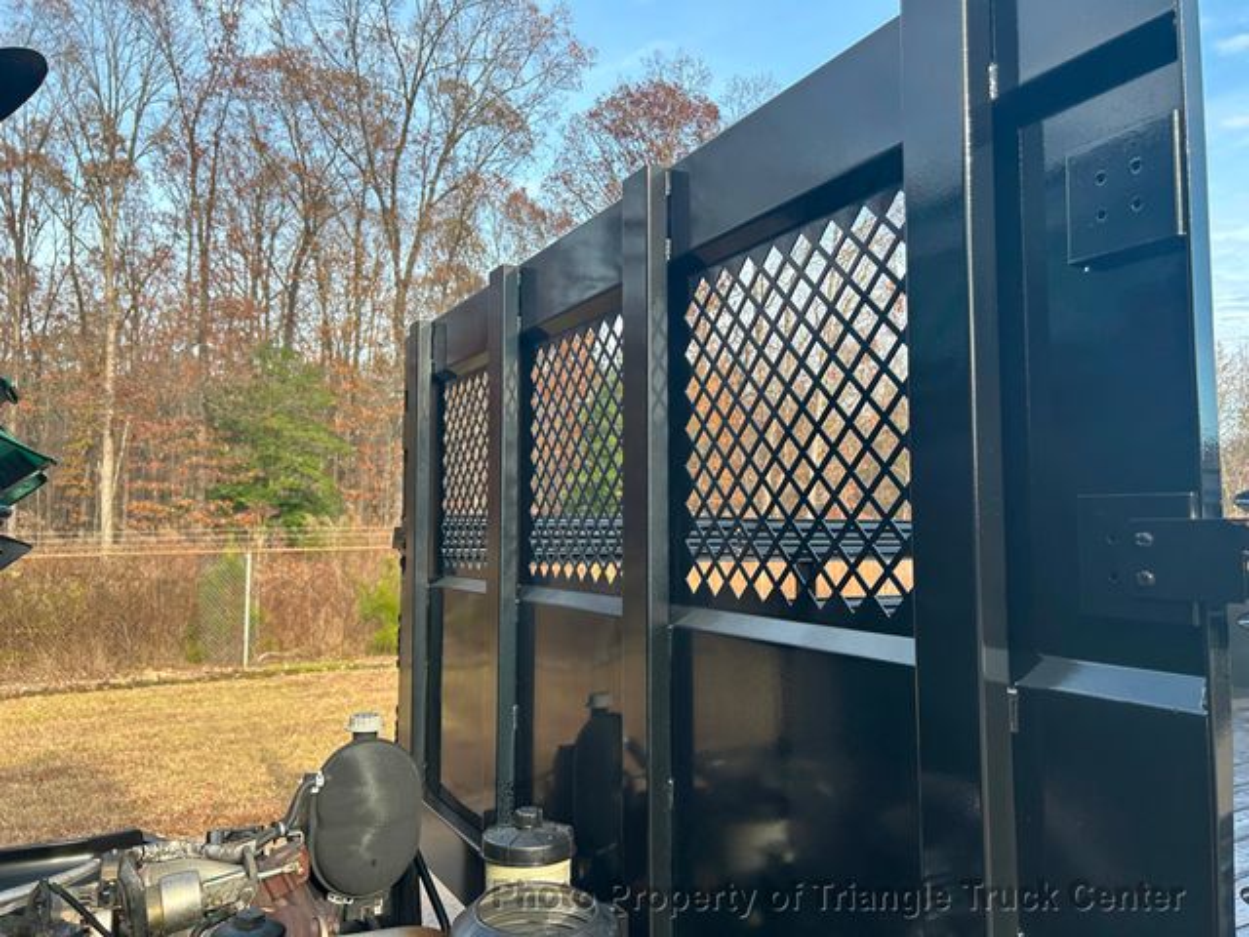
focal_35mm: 26
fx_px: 938
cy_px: 468
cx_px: 624
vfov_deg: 53.1
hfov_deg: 67.3
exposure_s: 1/597
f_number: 1.5
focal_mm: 5.7
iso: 50
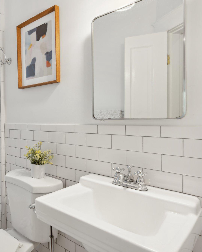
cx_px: 26
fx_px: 149
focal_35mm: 20
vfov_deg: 80.4
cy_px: 127
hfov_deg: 59.6
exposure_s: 1/3.33
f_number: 7.1
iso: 100
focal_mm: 14
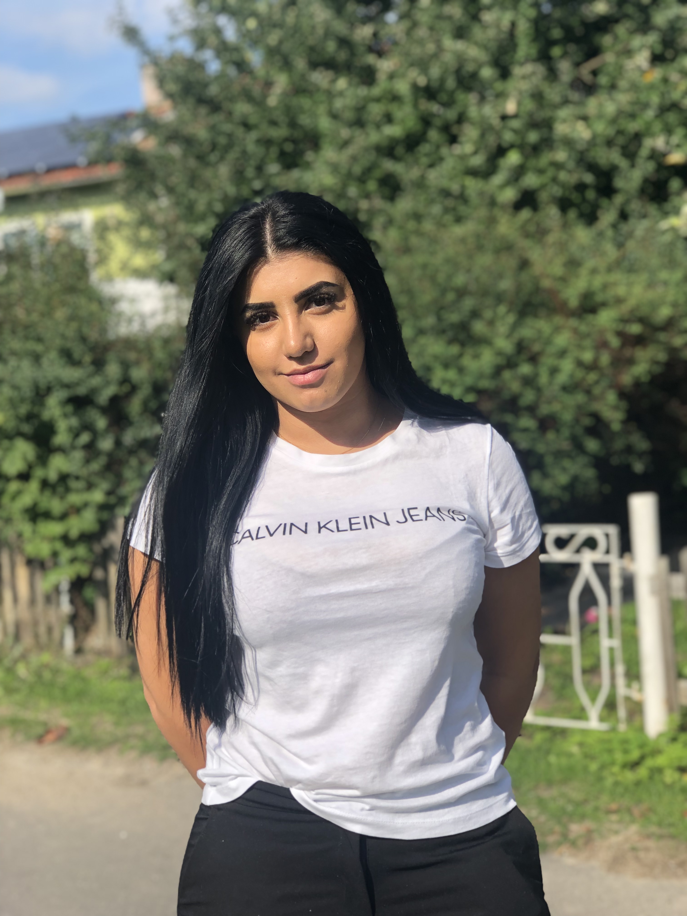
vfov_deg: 33.8
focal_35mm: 57
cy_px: 458
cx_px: 344
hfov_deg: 25.7
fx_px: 1508
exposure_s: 1/695
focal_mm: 6.6
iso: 20
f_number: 2.8
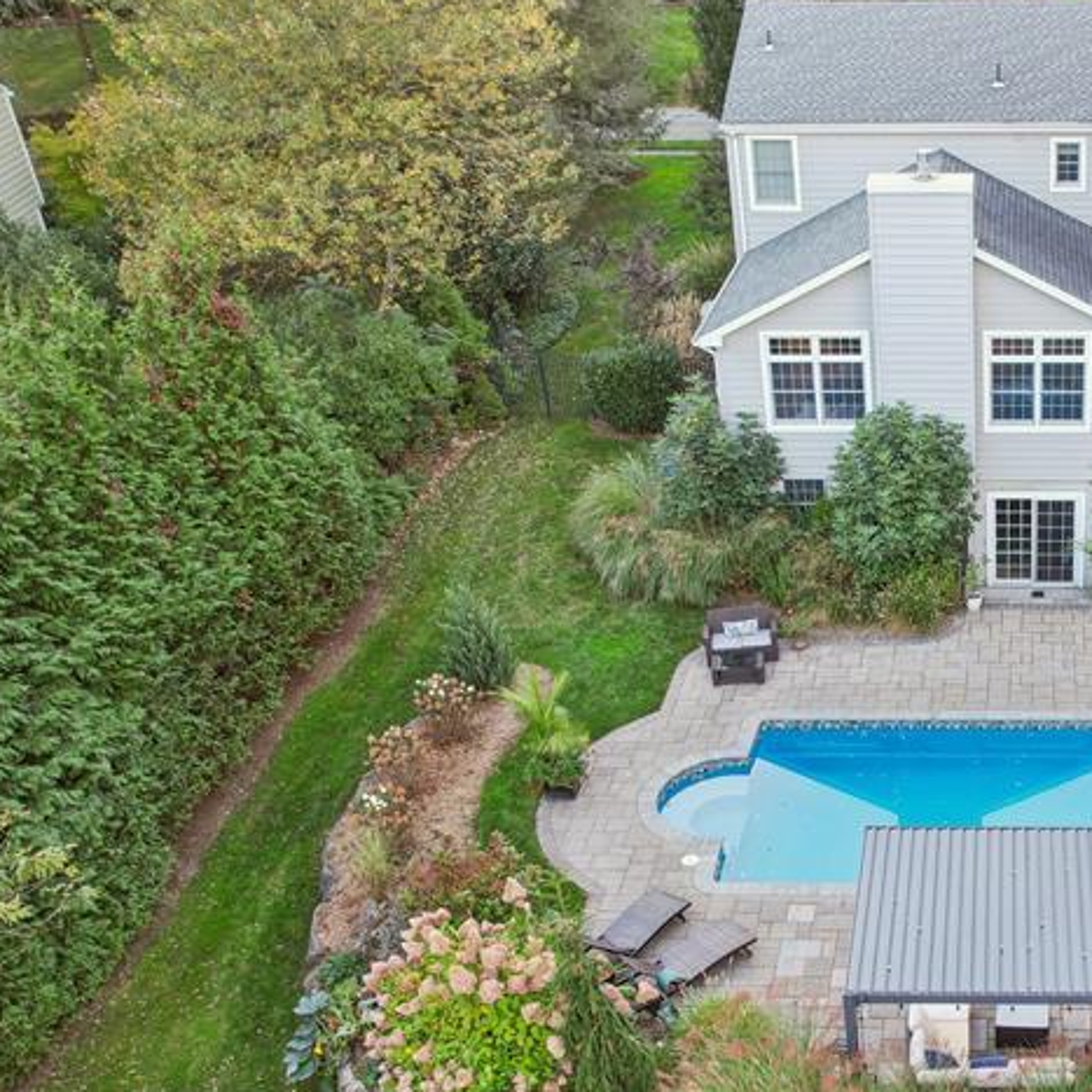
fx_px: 1463
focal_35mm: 41
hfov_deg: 37.9
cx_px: 1003
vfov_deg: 40.3
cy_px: 751
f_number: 2.8
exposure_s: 1/40
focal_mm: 8.4
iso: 110
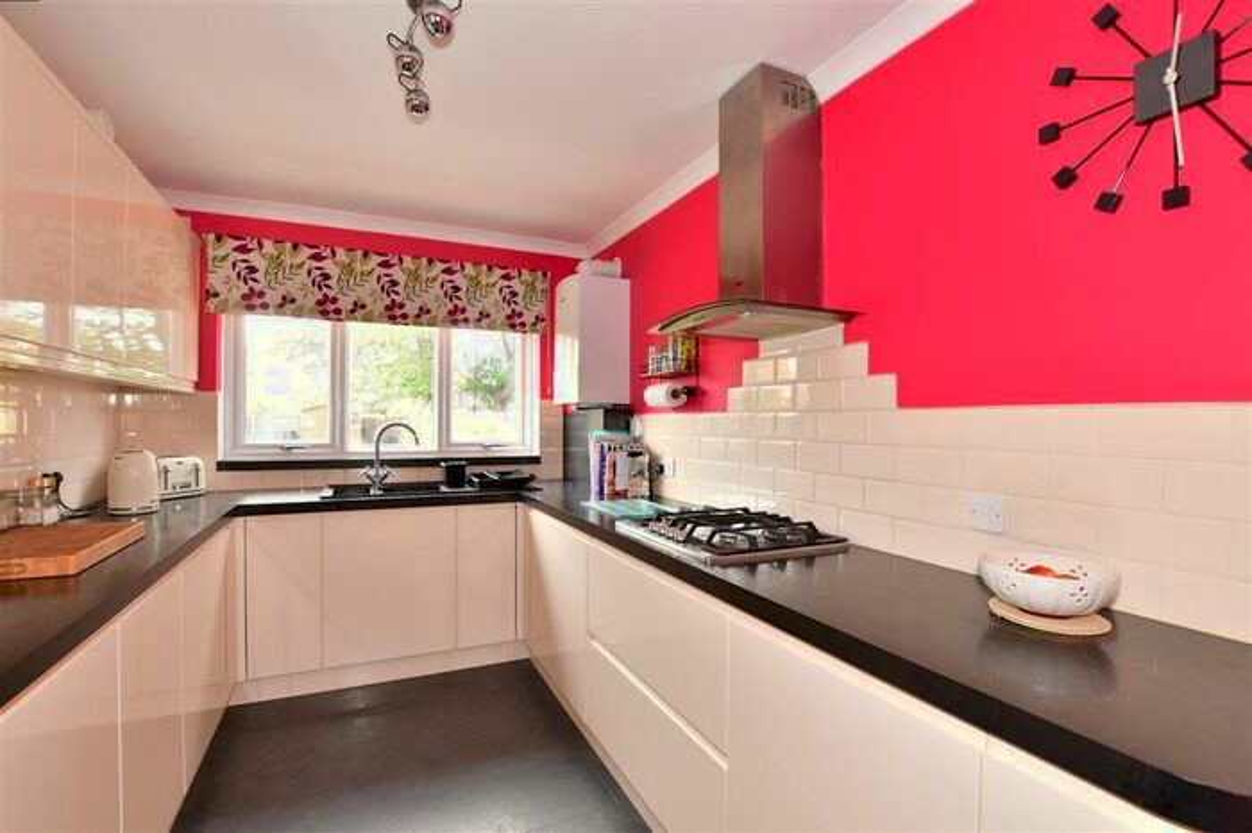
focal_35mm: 15
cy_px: 416
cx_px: 626
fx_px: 521
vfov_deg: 77.3
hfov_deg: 100.4
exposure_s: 1/6
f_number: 7.1
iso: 160
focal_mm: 10
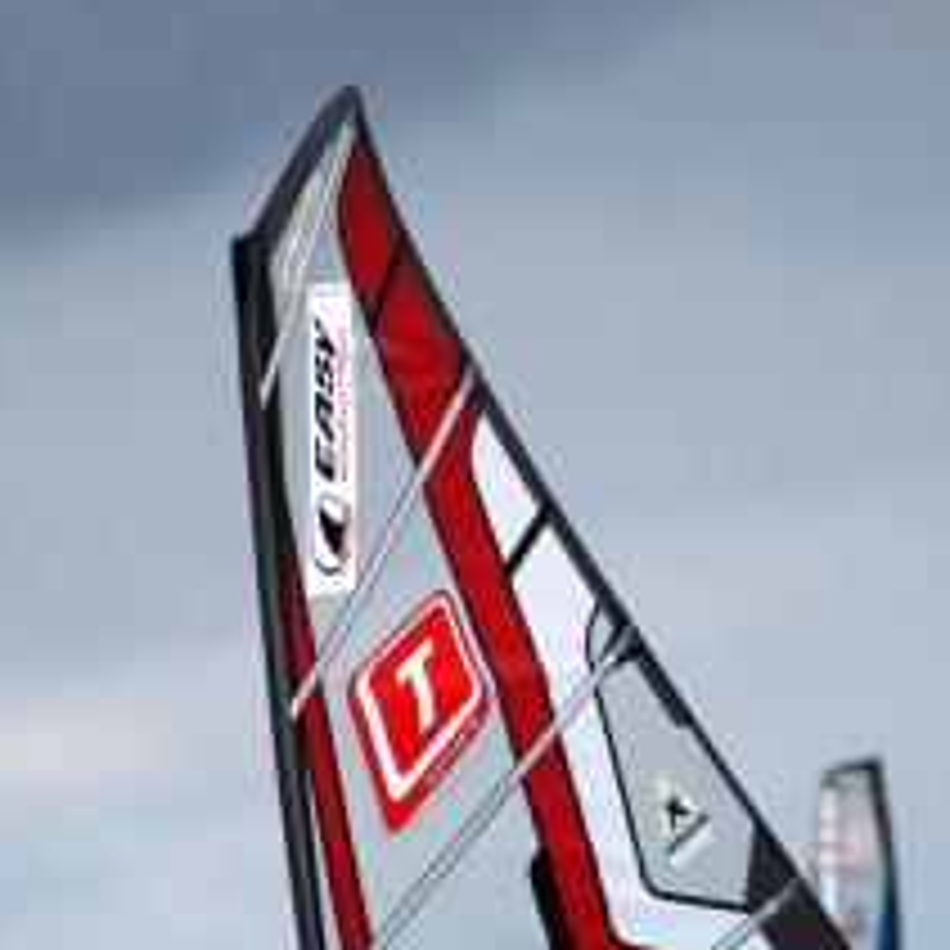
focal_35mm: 650
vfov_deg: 2.7
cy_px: 986
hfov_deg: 2.7
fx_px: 20182
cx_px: 626
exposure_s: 1/640
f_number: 5.3
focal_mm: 240
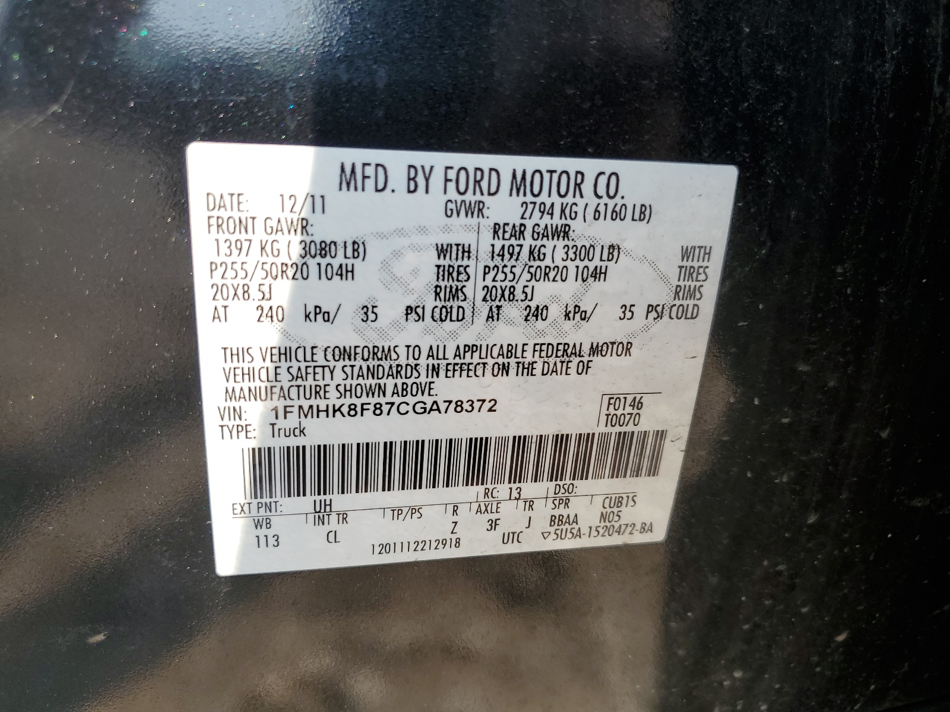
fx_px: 714
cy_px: 356
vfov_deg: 53.1
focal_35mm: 26
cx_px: 475
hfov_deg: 67.3
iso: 50
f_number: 1.5
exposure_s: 1/476
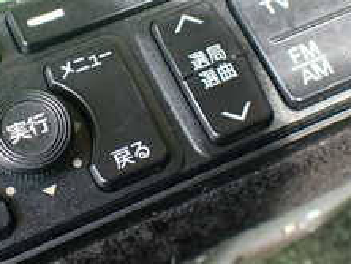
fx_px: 822
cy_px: 76
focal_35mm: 81
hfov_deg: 24.0
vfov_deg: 18.2
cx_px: 109
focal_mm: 5.4
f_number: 2.3
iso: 320
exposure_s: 1/125
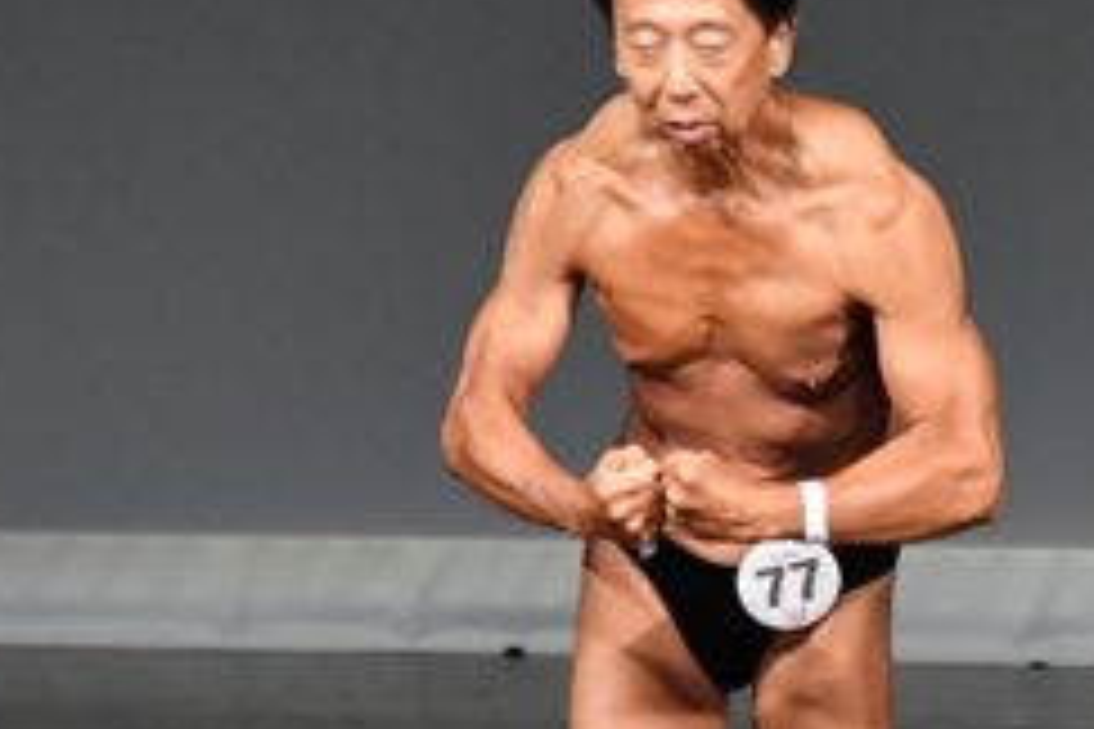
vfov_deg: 1.4
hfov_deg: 2.2
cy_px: 549
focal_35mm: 956
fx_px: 29050
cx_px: 1533
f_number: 5.6
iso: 5000
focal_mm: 200
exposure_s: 1/400
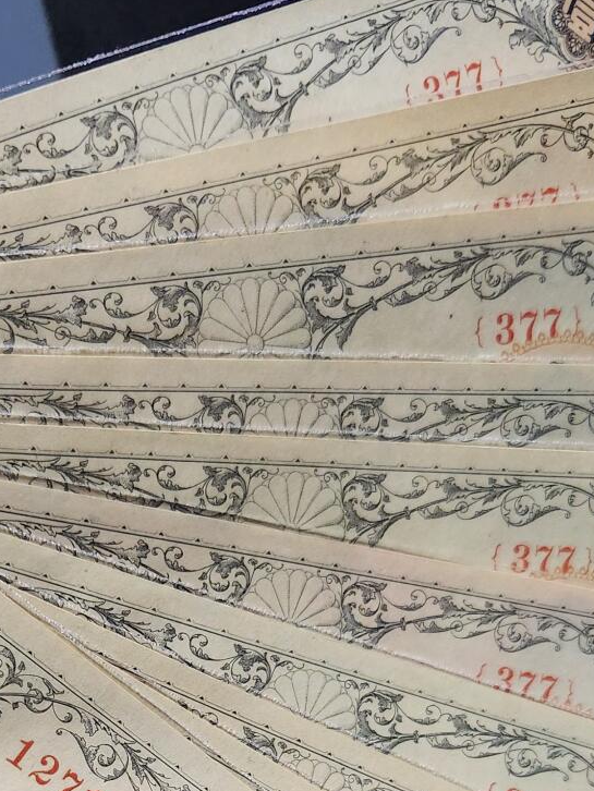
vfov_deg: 30.8
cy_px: 829
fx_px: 1303
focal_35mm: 57
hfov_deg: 25.4
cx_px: 154
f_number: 1.8
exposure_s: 1/100
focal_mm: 5.4
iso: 800
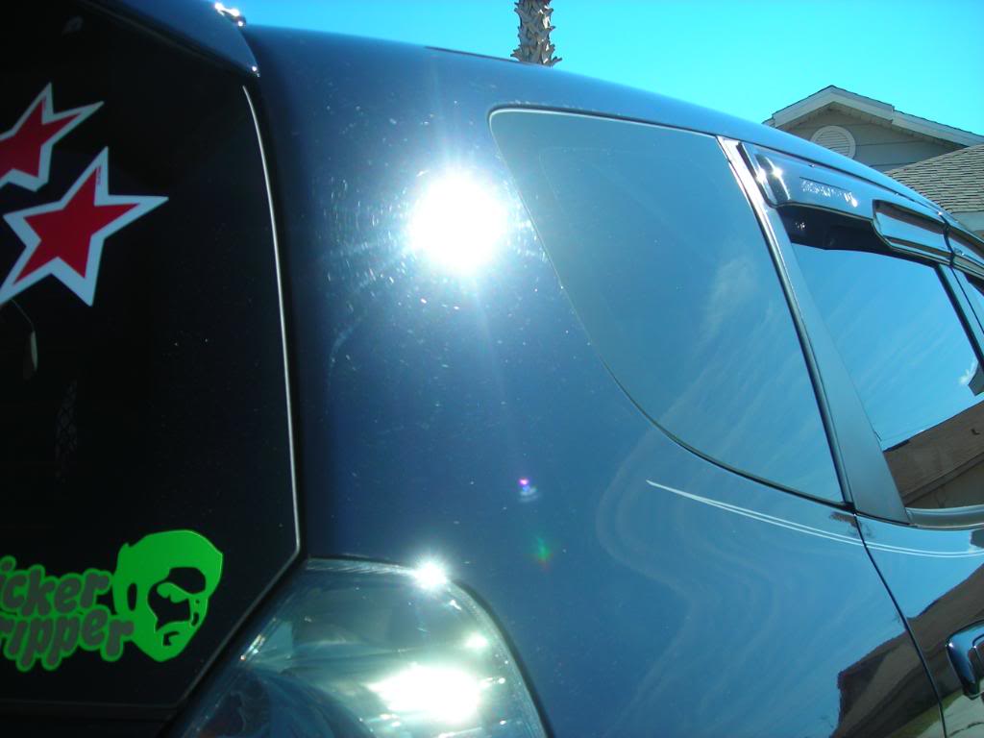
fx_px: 1080
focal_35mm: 38
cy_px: 369
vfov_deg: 37.7
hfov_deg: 49.0
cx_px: 492
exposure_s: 1/355
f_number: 3.2
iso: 50
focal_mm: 6.3
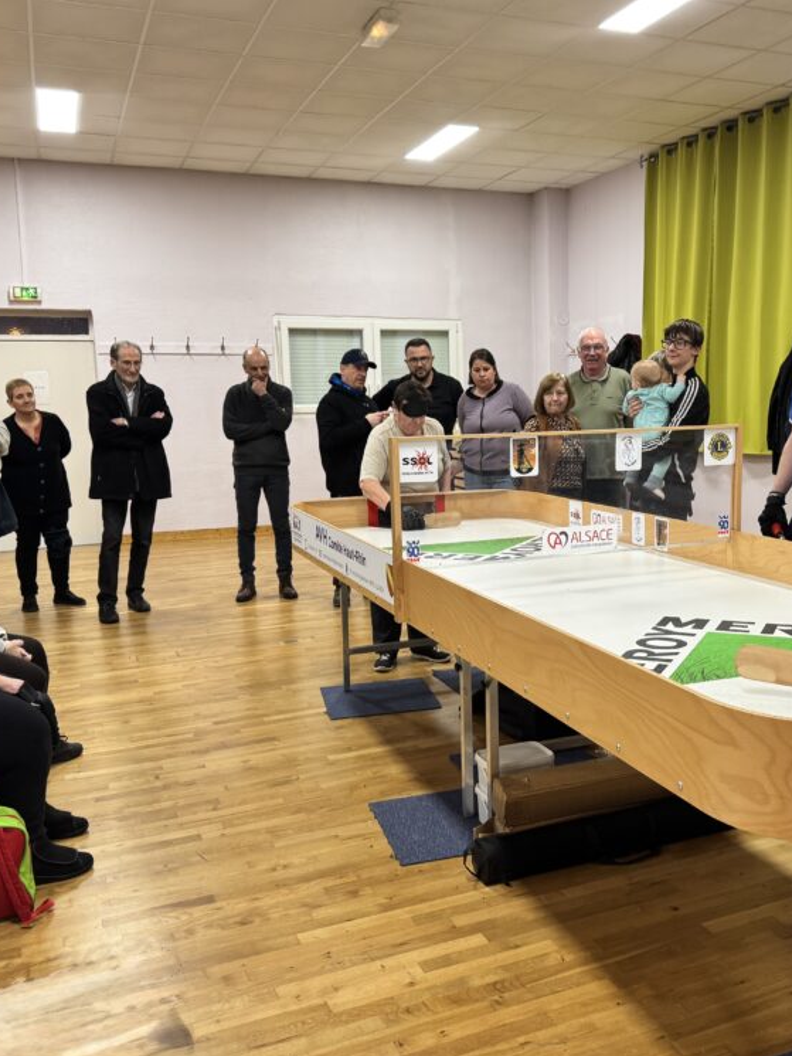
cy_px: 520
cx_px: 502
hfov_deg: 42.6
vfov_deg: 55.3
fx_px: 1006
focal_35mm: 33
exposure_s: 1/50
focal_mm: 6.76
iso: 160
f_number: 1.78
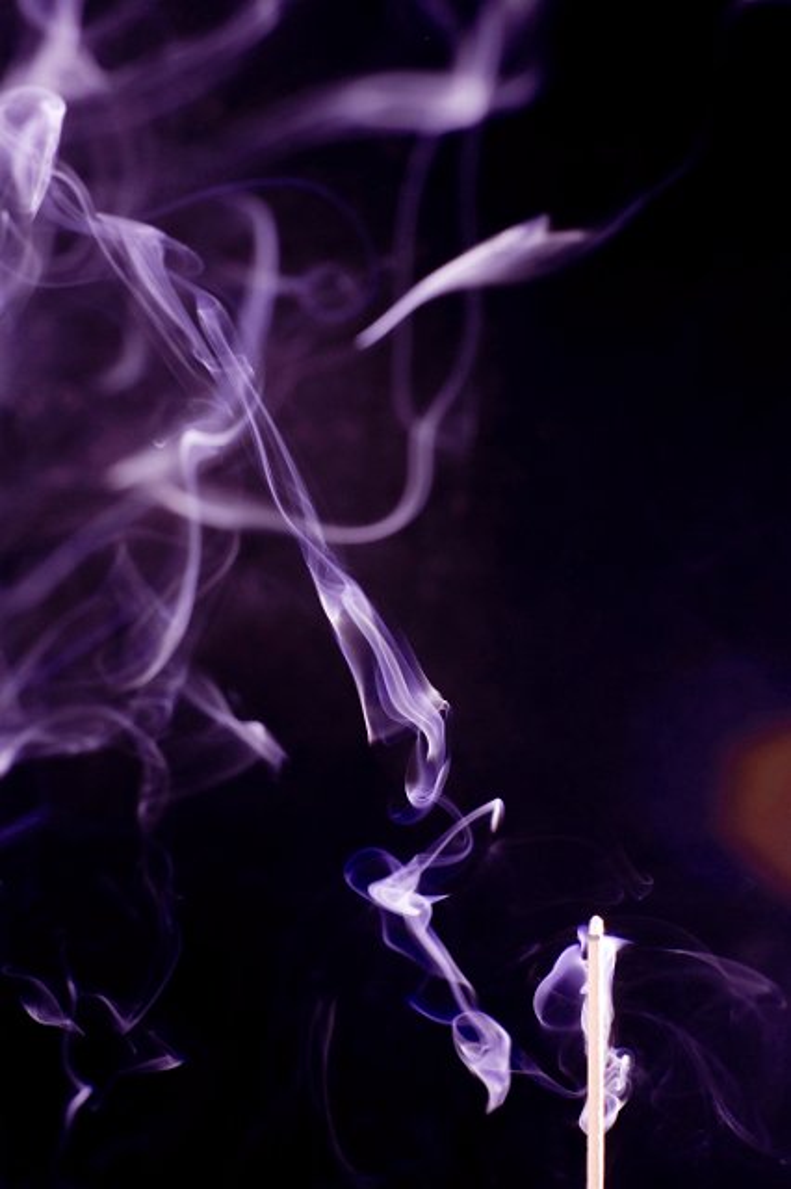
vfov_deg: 39.6
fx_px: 1650
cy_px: 594
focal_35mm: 50
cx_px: 396
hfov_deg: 27.0
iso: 200
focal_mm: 50
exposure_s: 1/60
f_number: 5.6
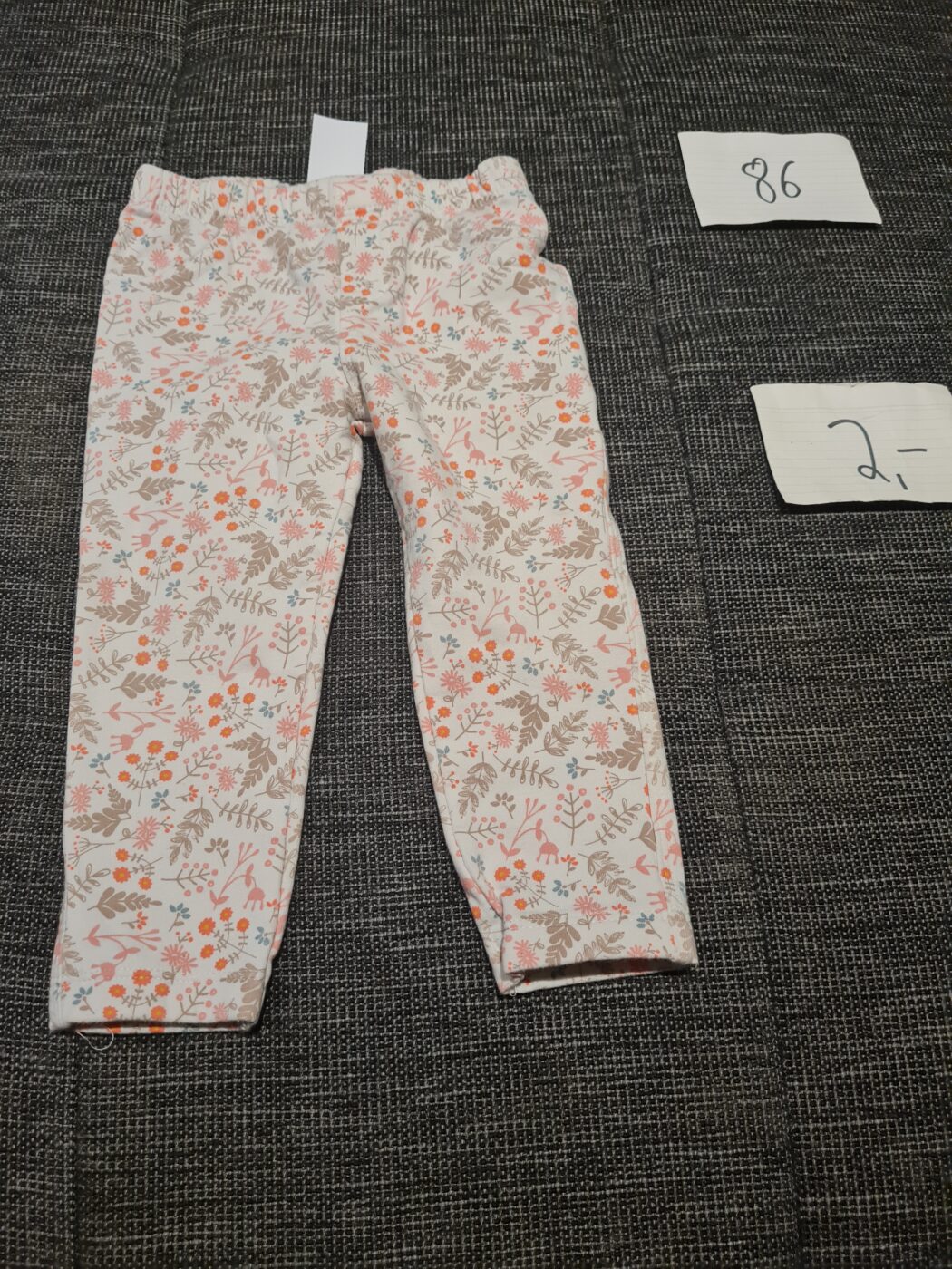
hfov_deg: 53.1
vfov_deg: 67.3
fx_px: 953
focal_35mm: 26
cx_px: 476
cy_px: 634
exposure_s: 1/100
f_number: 1.8
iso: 320
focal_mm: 5.4
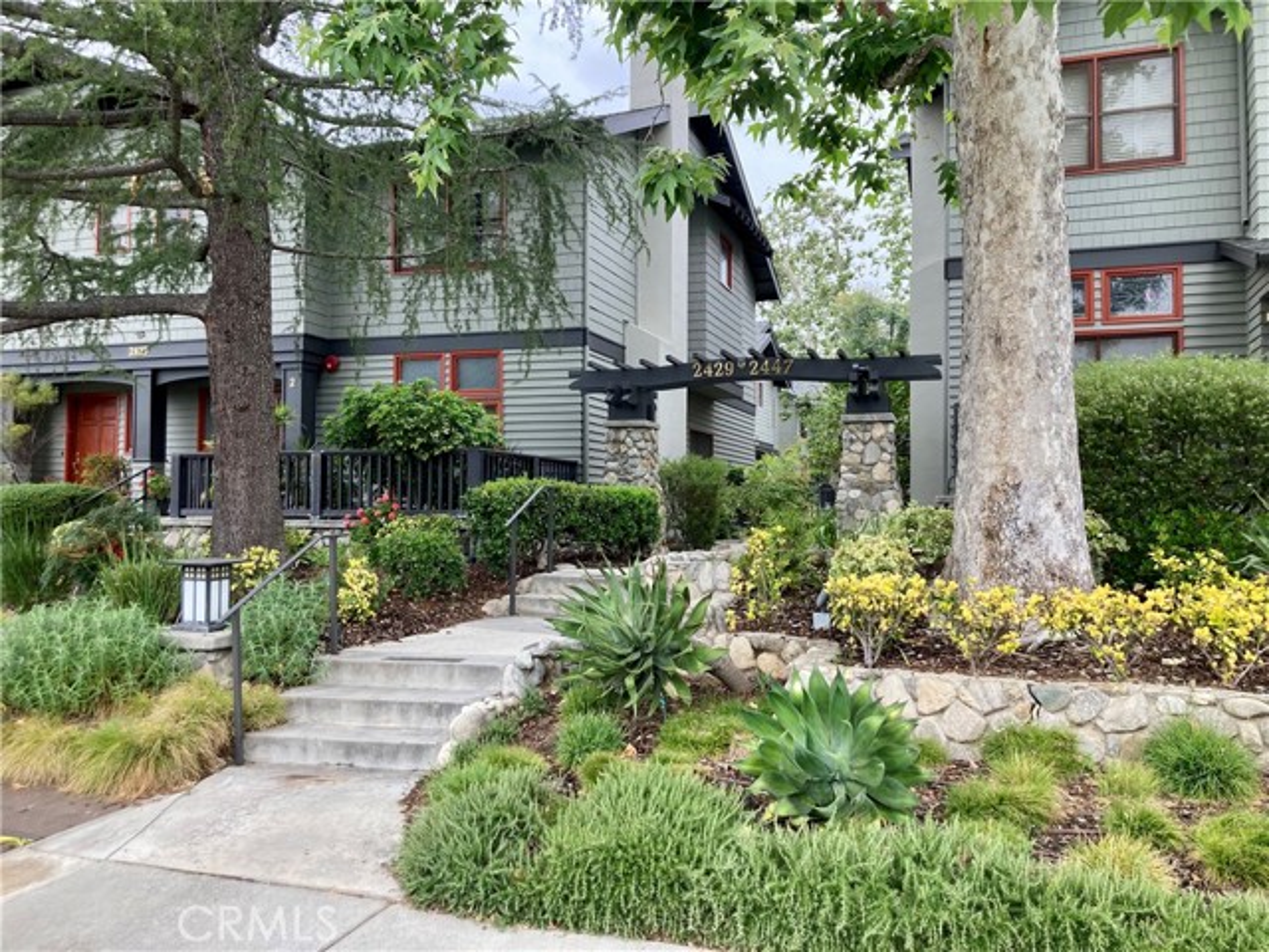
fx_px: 1026
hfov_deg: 63.4
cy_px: 476
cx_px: 634
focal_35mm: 28
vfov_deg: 49.7
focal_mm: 3.99
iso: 20
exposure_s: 1/268
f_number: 1.8
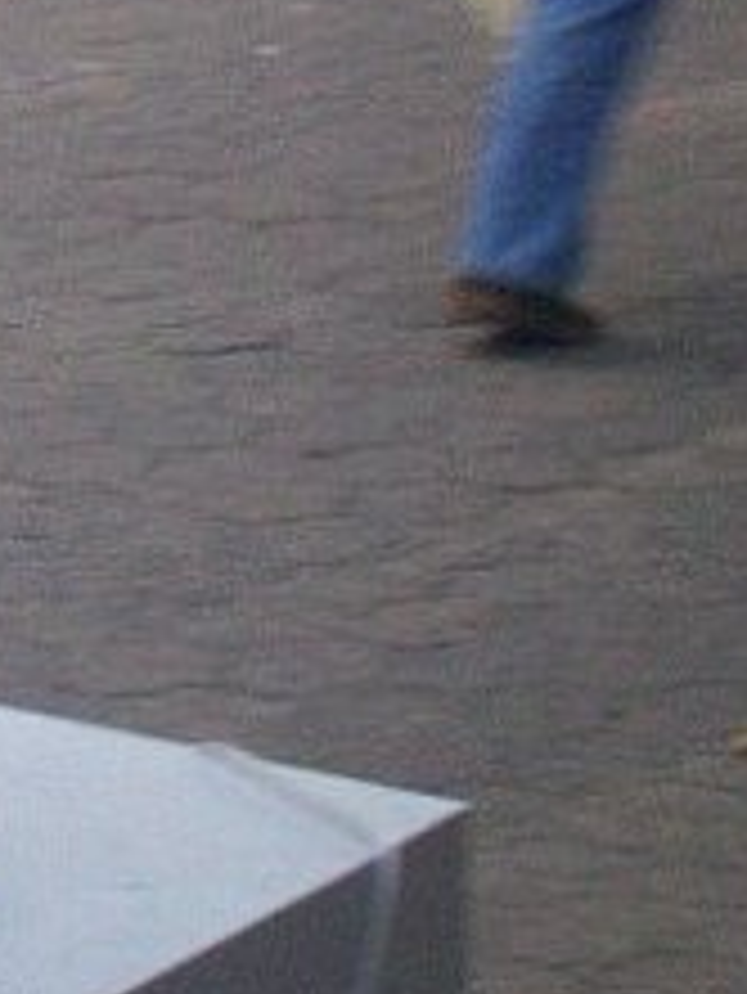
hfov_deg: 7.1
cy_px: -681
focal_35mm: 184
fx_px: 5289
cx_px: -1627
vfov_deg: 10.2
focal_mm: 6
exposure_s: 1/41.1
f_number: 4.5
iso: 140
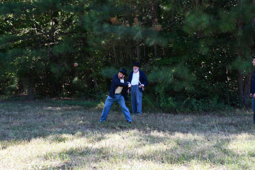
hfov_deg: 33.4
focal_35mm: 60
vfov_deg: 22.6
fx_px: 425
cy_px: 85
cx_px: 128
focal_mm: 40
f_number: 5
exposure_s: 1/250
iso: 400
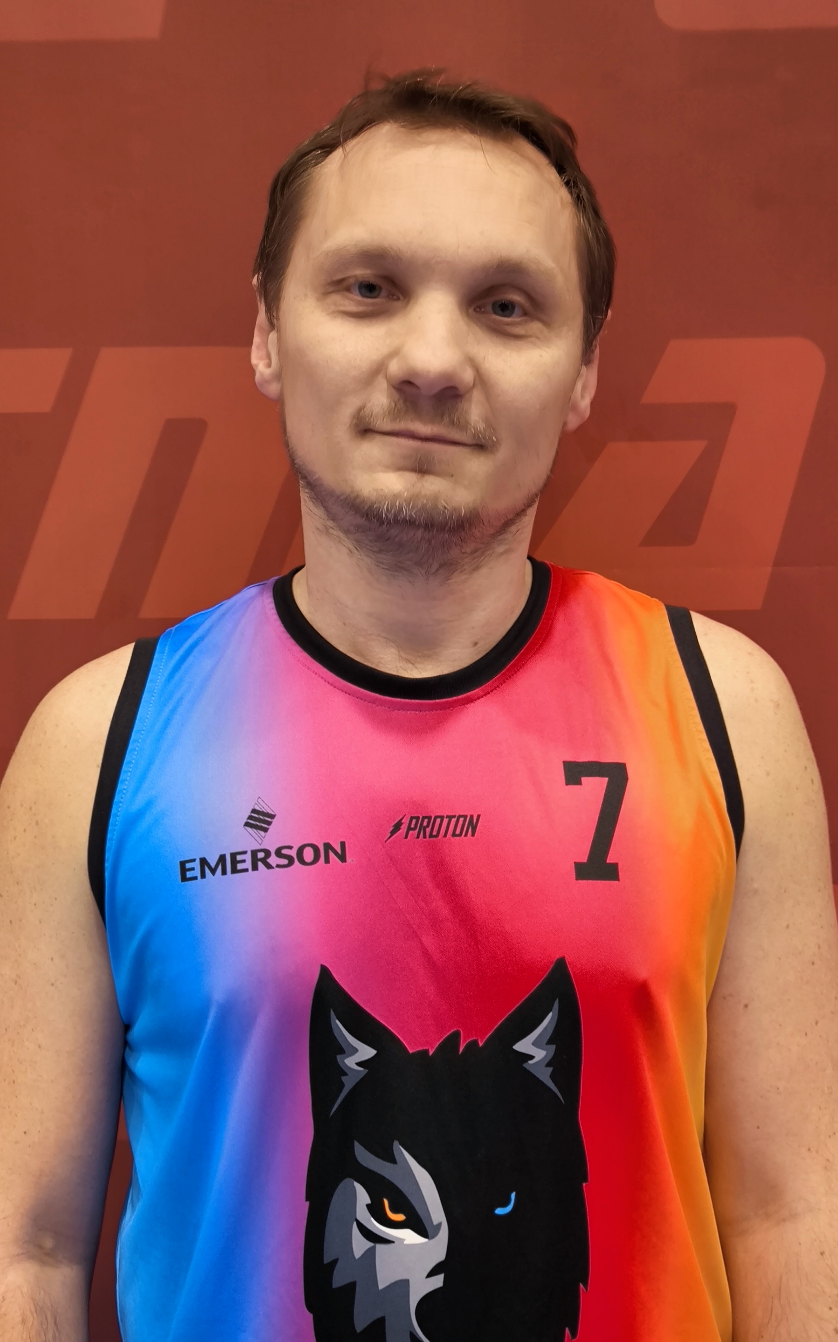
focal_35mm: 31
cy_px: 674
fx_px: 1133
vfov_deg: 61.2
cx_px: 417
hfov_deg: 40.6
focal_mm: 6.92
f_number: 1.9
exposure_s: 1/50
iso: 200
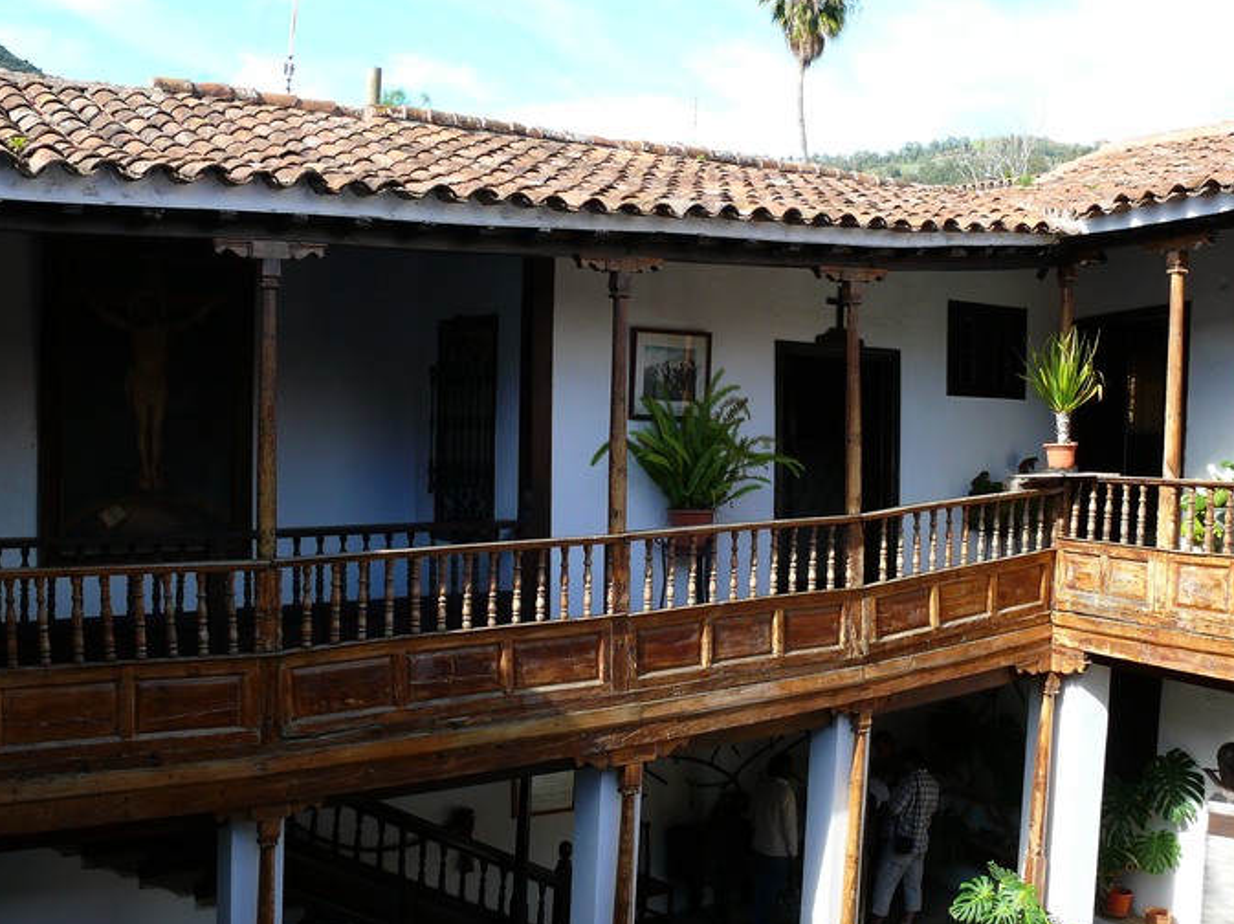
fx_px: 1390
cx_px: 622
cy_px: 436
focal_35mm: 39
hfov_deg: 47.9
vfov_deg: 36.8
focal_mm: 7.4
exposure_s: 1/200
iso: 100
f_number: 4
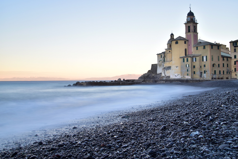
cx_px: 119
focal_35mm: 36
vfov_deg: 36.9
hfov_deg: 53.1
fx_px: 238
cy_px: 80
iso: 100
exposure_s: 30
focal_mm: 24
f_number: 8
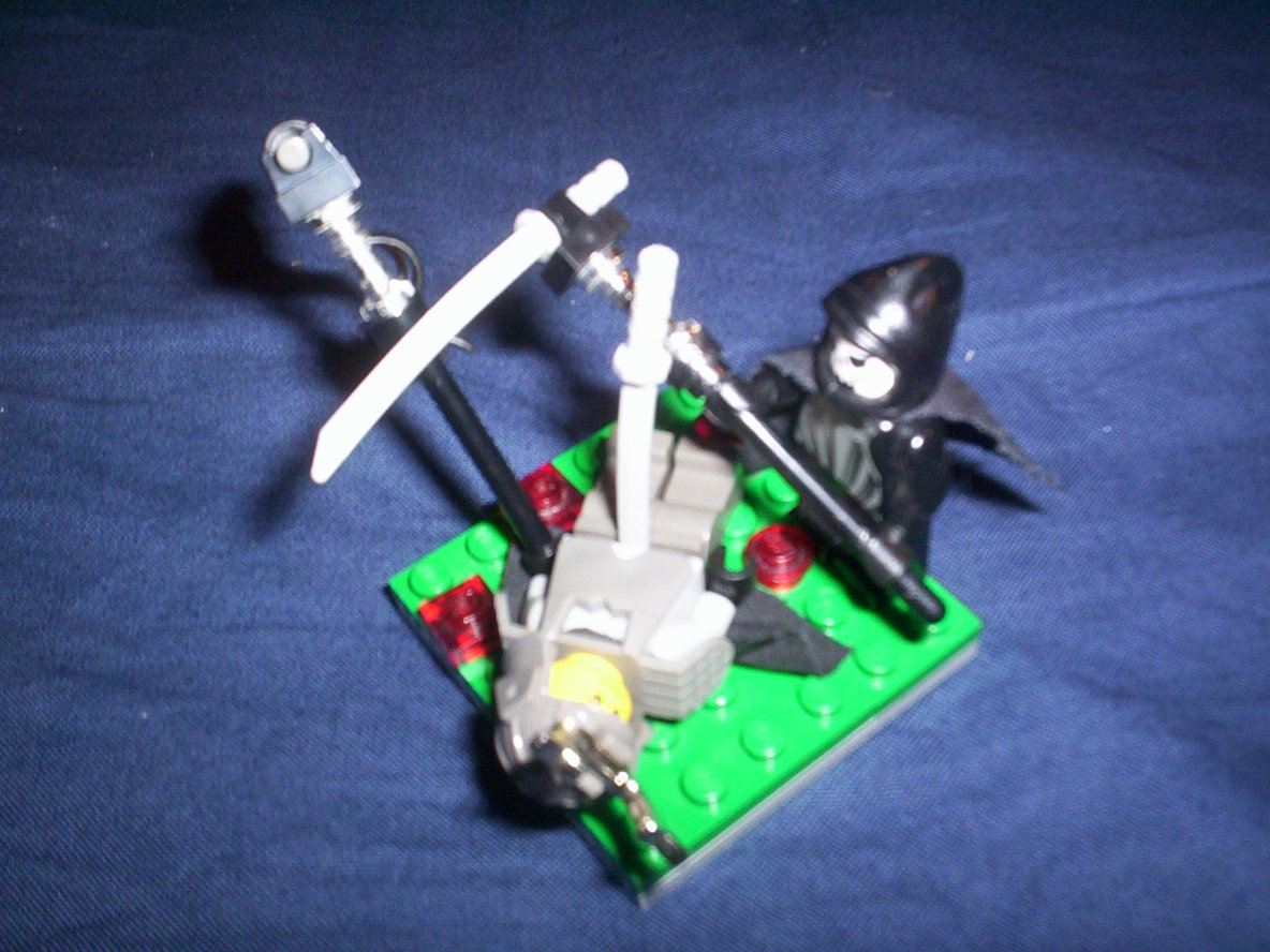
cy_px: 476
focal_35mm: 38
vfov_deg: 37.7
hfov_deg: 49.0
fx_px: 1394
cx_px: 635
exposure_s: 1/60
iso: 140
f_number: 4.5
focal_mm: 4.99
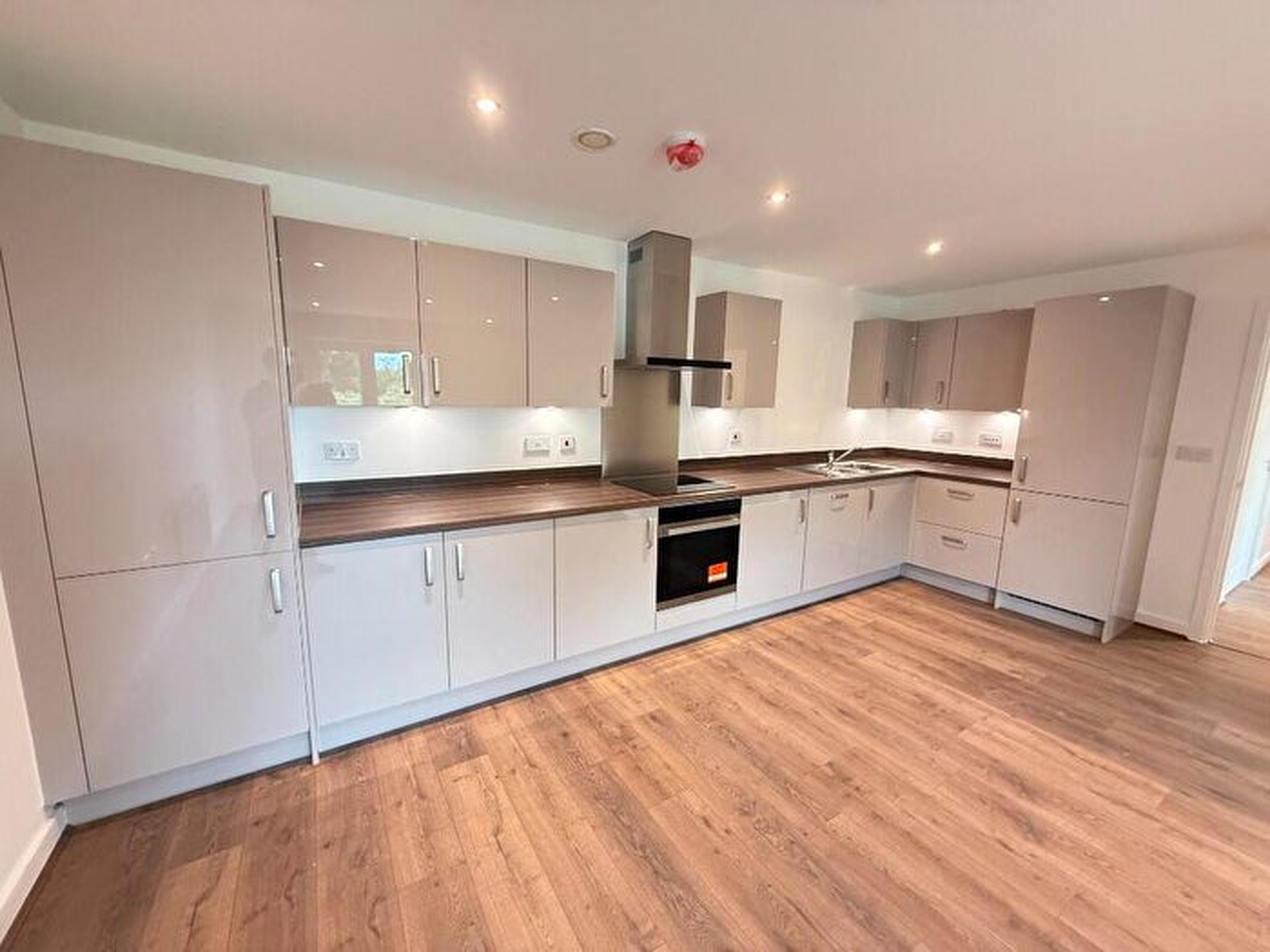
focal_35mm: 14
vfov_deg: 85.7
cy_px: 476
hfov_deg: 102.1
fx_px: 514
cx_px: 635
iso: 500
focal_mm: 2.22
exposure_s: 1/100
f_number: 2.2
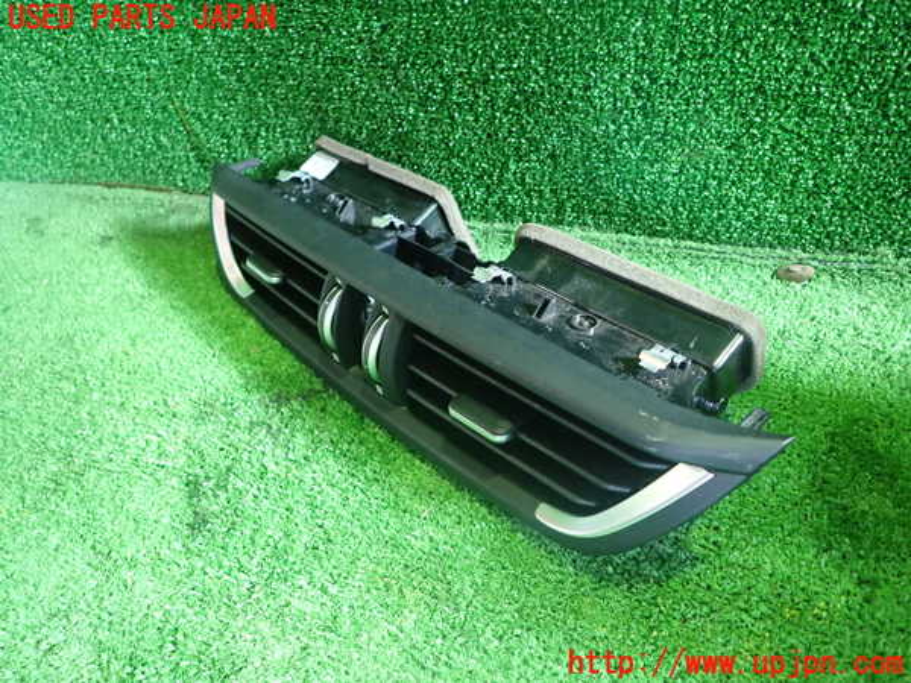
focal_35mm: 25
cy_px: 342
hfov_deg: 69.4
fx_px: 658
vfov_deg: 54.9
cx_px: 456
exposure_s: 1/30
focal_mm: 4.5
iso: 500
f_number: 2
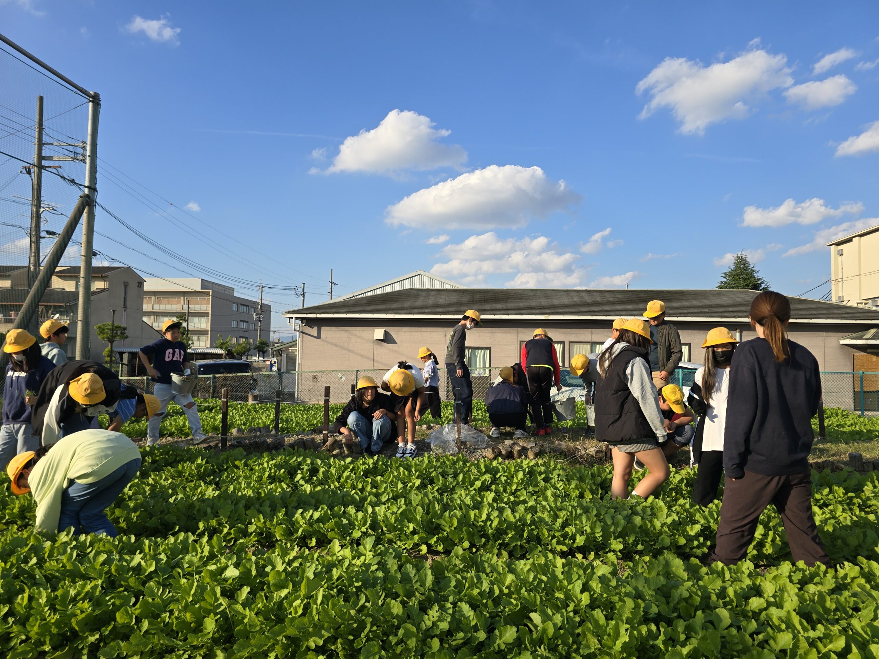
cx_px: 440
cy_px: 330
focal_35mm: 23
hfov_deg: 73.9
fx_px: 584
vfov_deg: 58.9
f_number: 1.7
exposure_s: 1/648
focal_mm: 6.3
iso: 12
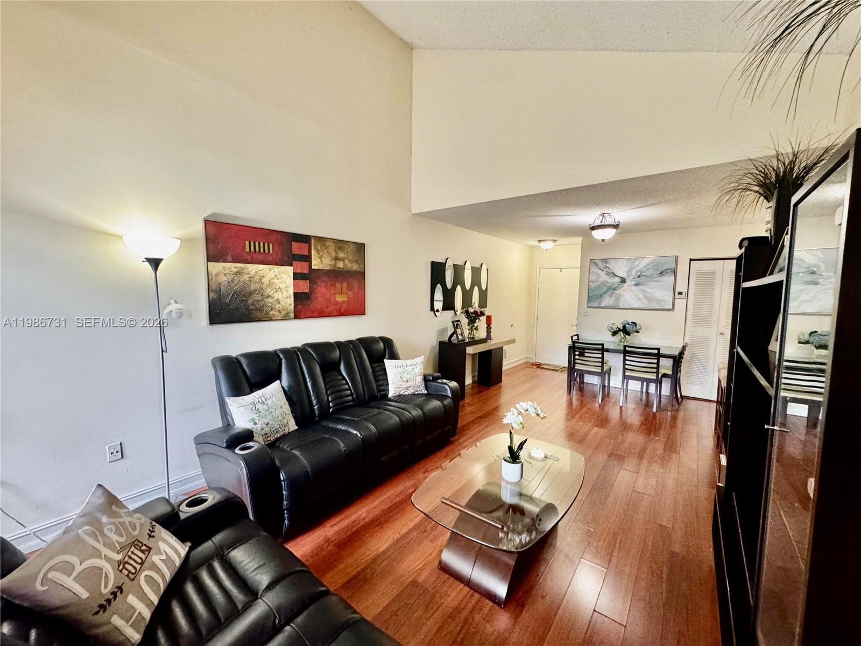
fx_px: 348
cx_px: 430
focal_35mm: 14
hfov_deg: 102.1
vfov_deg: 85.7
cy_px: 323
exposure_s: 1/60
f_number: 2.2
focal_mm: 2.22
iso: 640
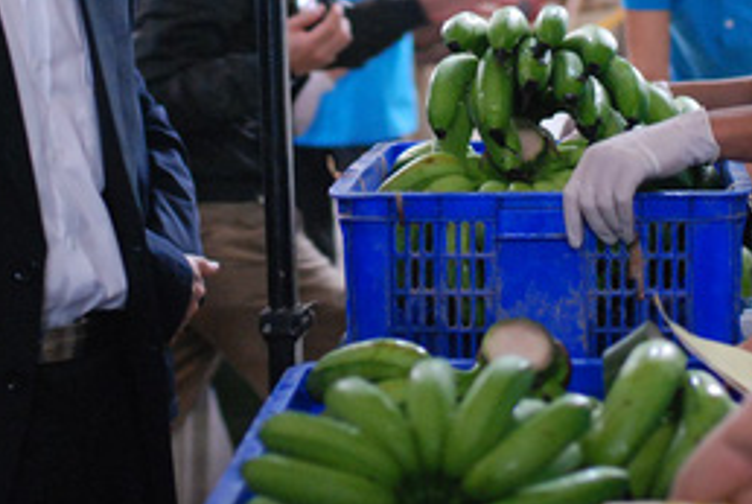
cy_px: -6
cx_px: 379
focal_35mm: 130
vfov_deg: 10.5
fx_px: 2725
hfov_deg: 15.7
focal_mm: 35
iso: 800
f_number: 1.4
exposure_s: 1/125
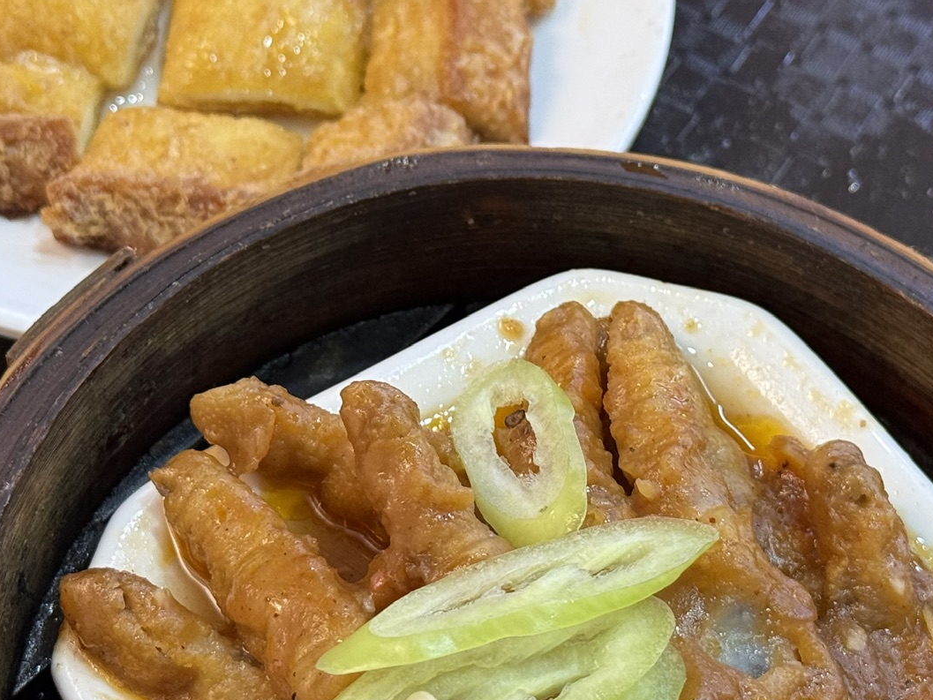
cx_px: 518
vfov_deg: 15.9
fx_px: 2507
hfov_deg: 21.1
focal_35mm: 93
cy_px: 366
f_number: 1.78
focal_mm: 6.76
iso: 160
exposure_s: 1/50
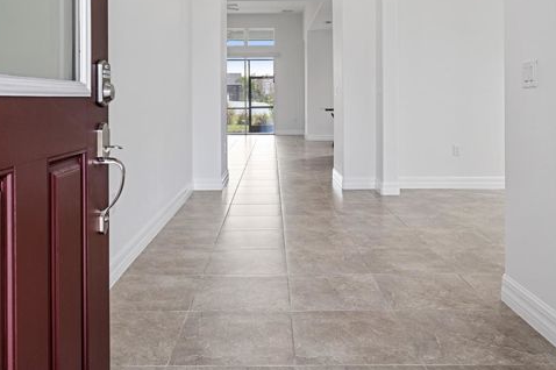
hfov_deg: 60.3
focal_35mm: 31
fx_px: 478
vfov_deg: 41.4
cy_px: 108
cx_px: 269
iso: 100
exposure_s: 1/2
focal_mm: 21
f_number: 9
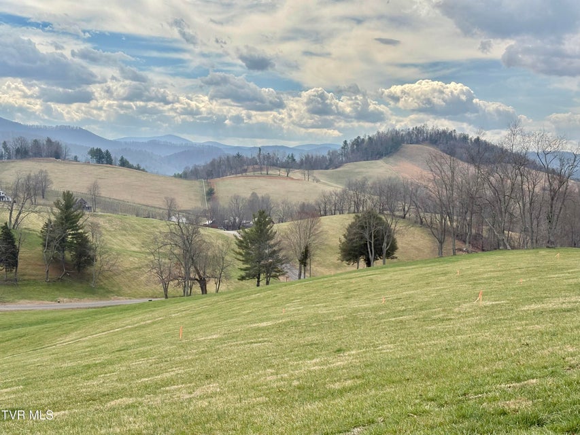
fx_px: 871
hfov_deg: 36.8
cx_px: 290
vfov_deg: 28.0
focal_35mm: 52
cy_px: 218
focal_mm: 5.96
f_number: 1.6
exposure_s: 1/4329
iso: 40
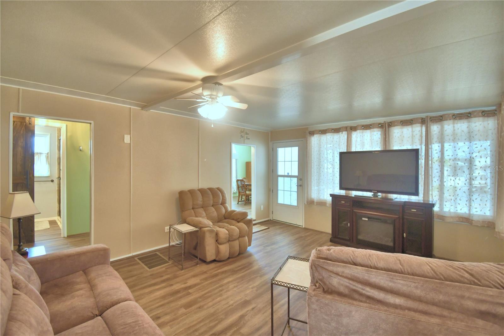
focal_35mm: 15
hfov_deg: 100.4
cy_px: 168
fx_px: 210
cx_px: 252
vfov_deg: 77.3
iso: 400
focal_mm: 10
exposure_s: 1/30
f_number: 4.5
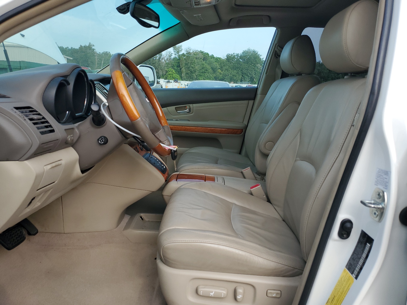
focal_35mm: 26
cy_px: 152
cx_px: 204
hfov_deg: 67.3
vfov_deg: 53.1
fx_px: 306
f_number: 1.5
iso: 50
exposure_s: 1/714
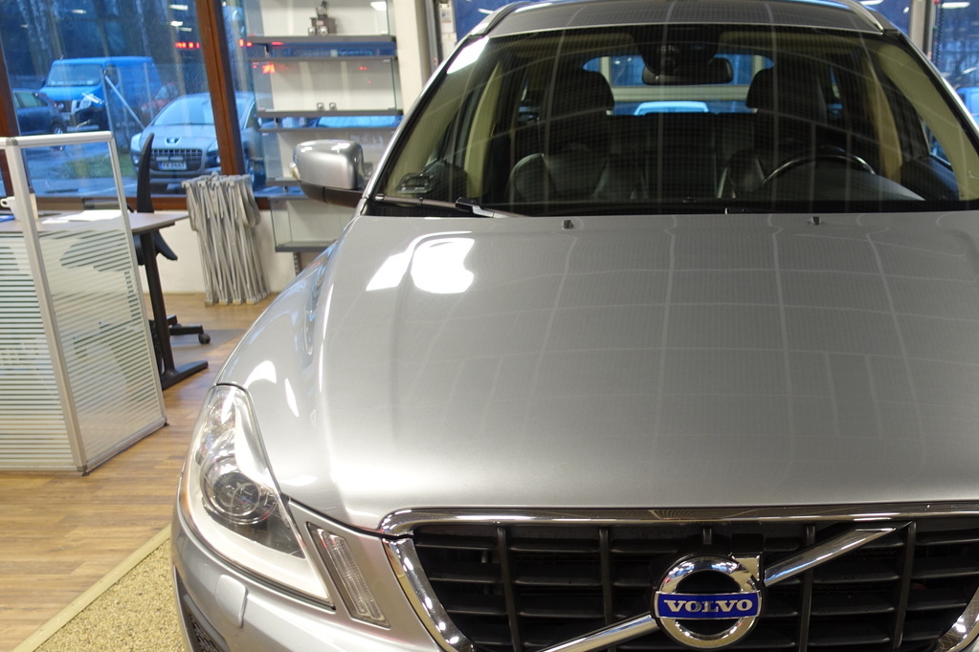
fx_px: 1033
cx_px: 682
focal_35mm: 38
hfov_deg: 49.5
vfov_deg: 34.5
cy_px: 472
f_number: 1.8
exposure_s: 1/30
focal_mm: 8.8
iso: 160
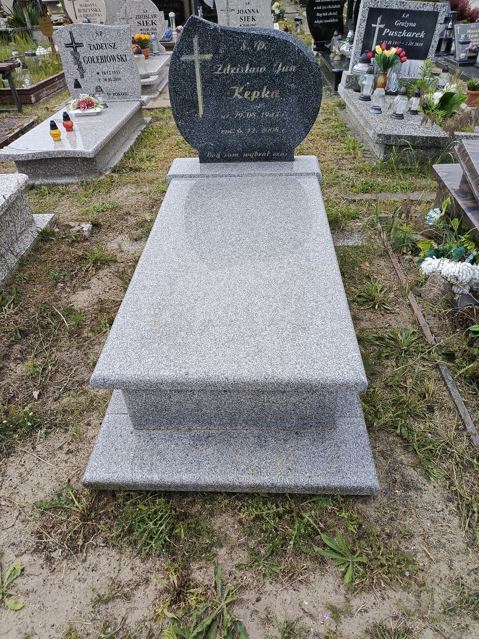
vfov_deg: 71.6
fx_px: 443
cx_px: 240
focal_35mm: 24
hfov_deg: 56.8
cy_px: 320
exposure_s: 1/290
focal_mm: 5.25
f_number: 1.75
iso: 51
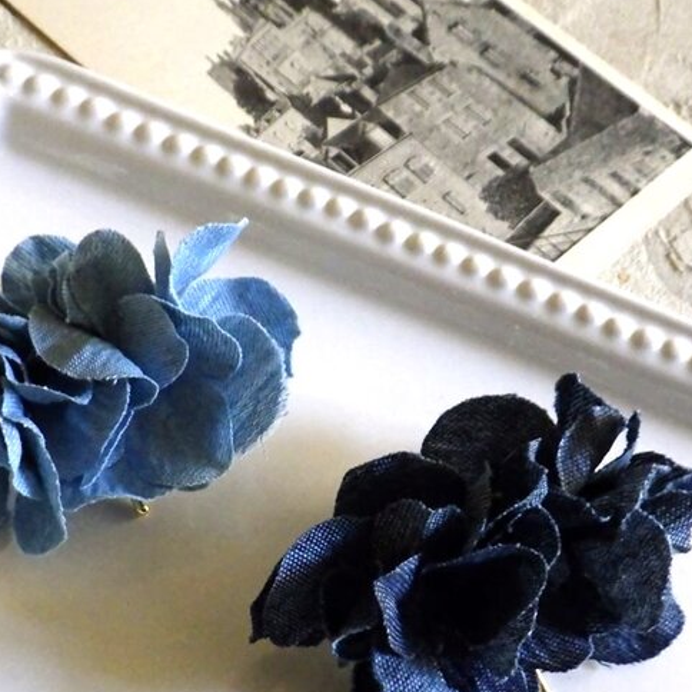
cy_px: 450
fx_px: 1199
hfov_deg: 32.2
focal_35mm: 53
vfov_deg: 32.0
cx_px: 325
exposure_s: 1/50
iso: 1250
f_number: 3.8
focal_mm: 6.1
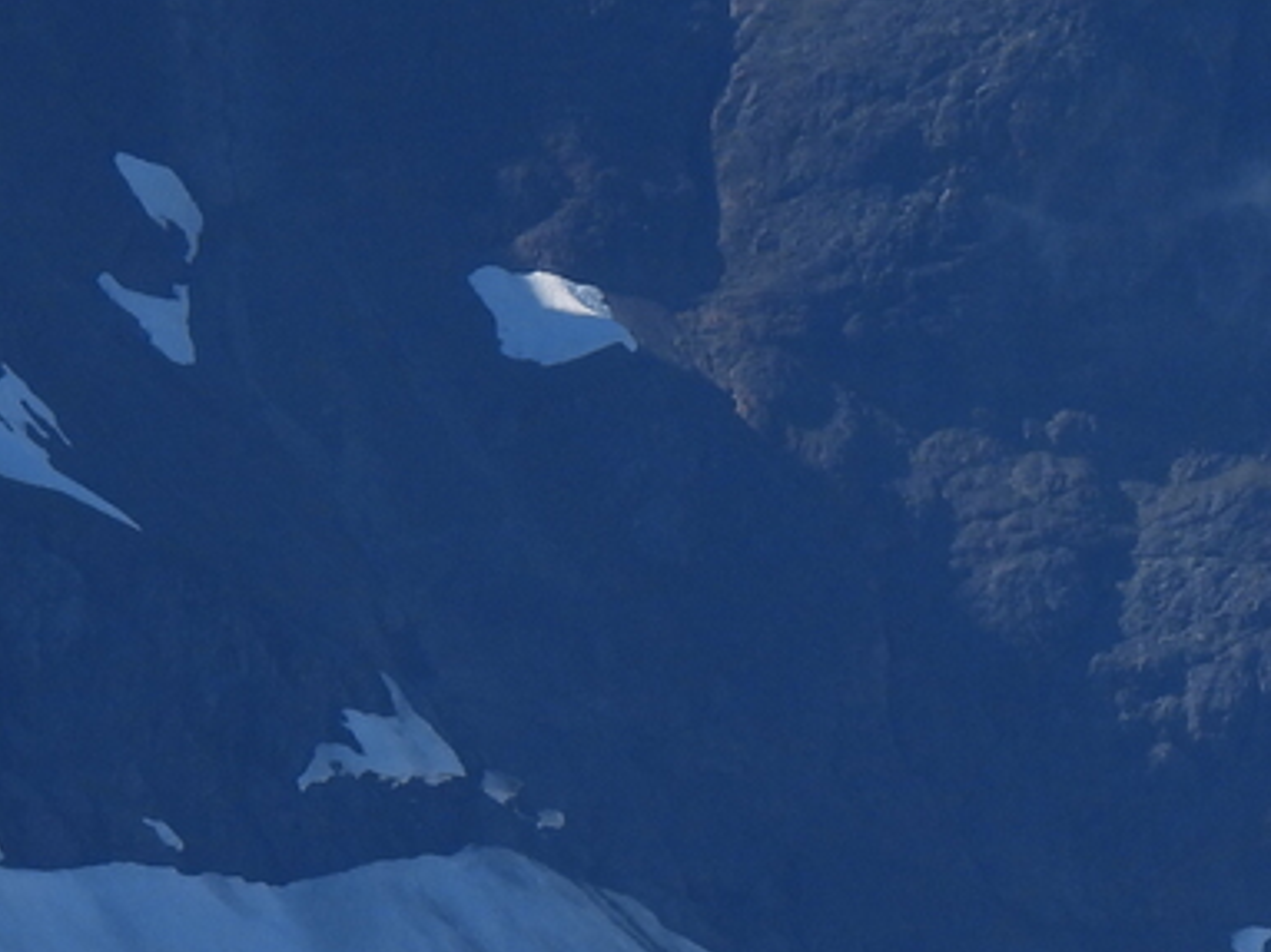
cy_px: 902
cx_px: 1643
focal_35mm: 1336
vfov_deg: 1.1
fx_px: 49039
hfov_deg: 1.5
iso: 100
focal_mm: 71.4
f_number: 5
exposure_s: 1/1000
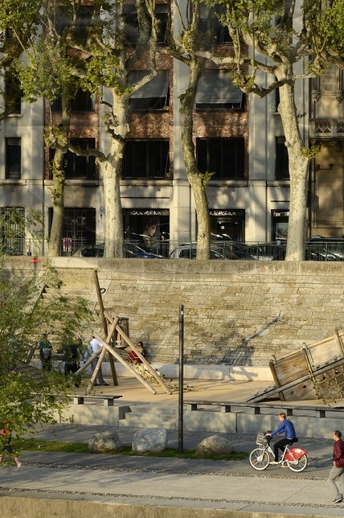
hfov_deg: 7.9
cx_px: 179
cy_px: 28
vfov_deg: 11.7
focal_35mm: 174
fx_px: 2499
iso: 200
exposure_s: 1/400
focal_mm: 70
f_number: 7.1
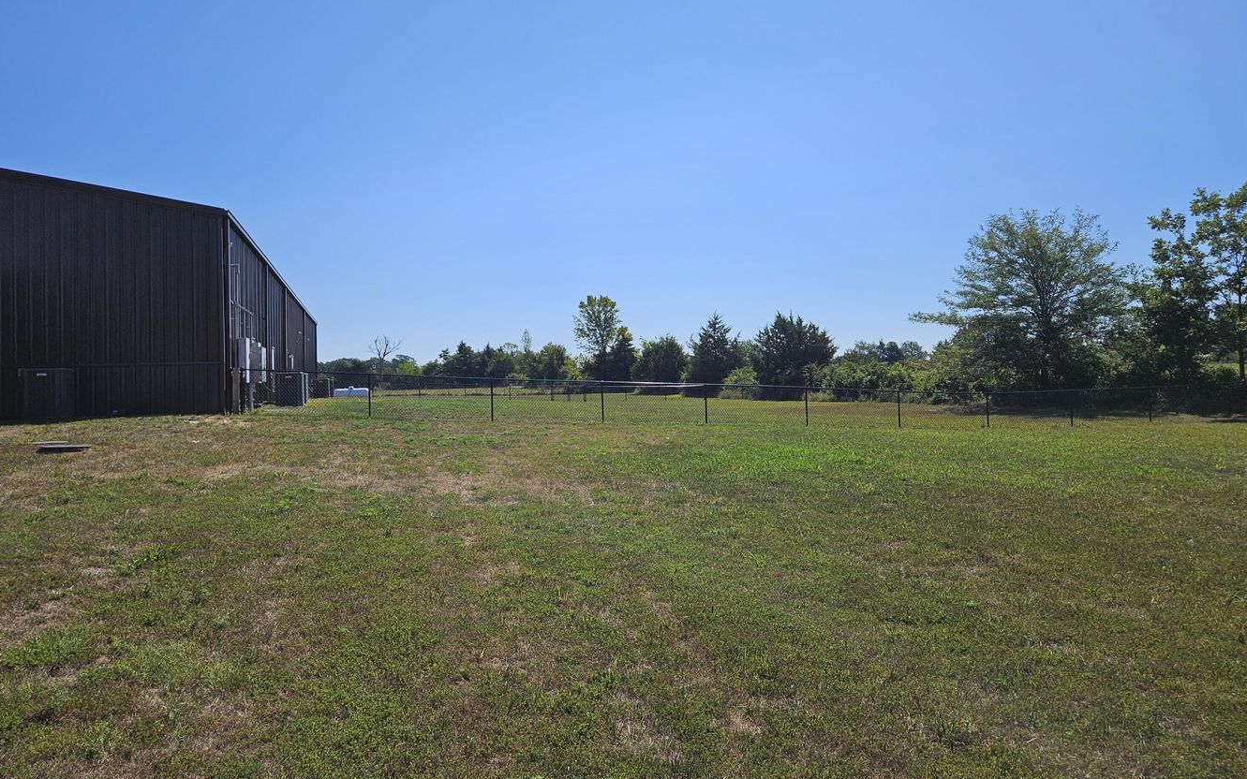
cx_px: 611
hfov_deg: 72.5
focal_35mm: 25
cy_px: 343
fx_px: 850
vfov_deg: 49.2
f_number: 1.8
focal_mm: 5.4
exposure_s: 1/3977
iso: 25
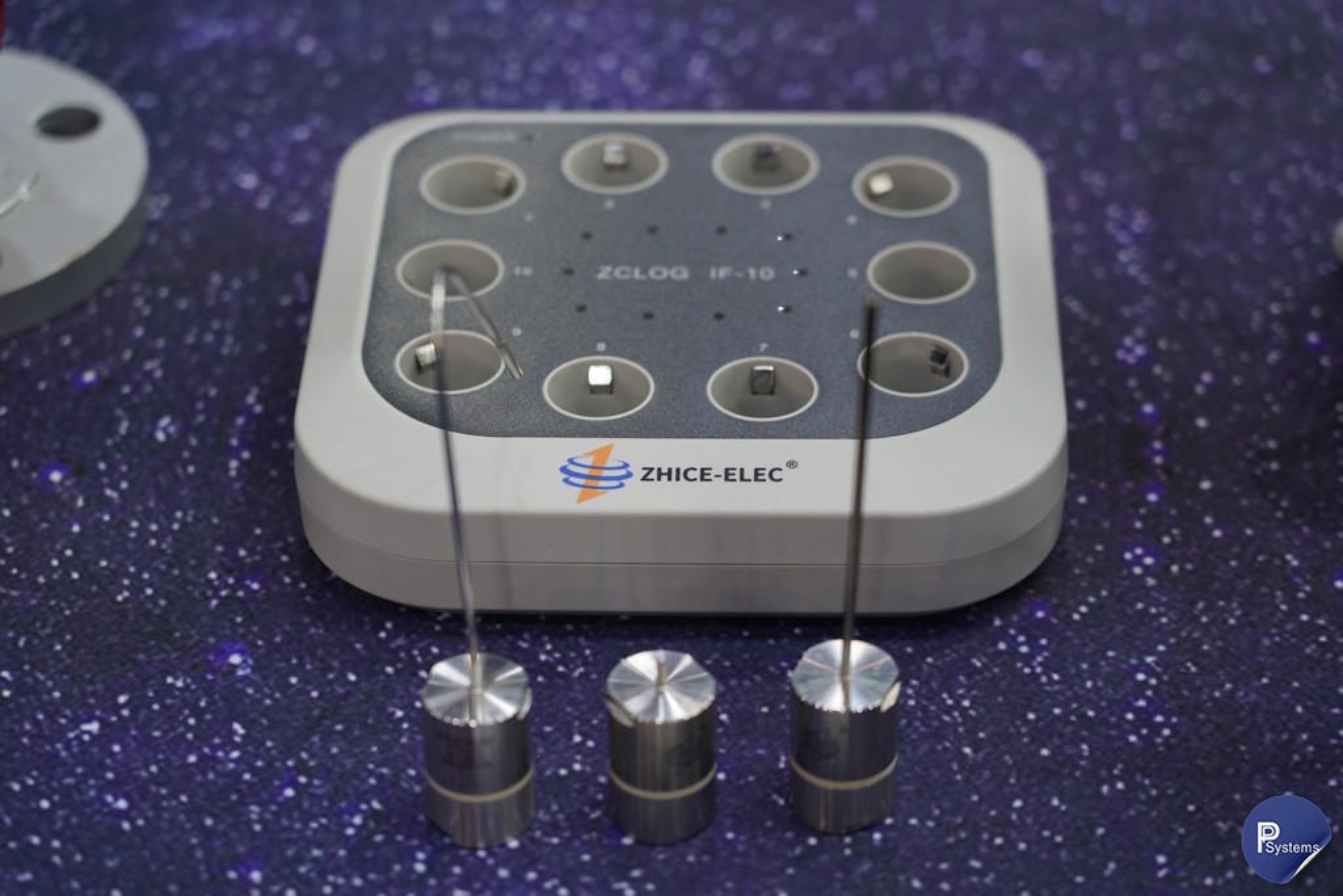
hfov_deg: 20.2
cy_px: 448
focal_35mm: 101
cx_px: 672
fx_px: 3768
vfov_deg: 13.6
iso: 1250
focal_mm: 101
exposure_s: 1/125
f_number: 4
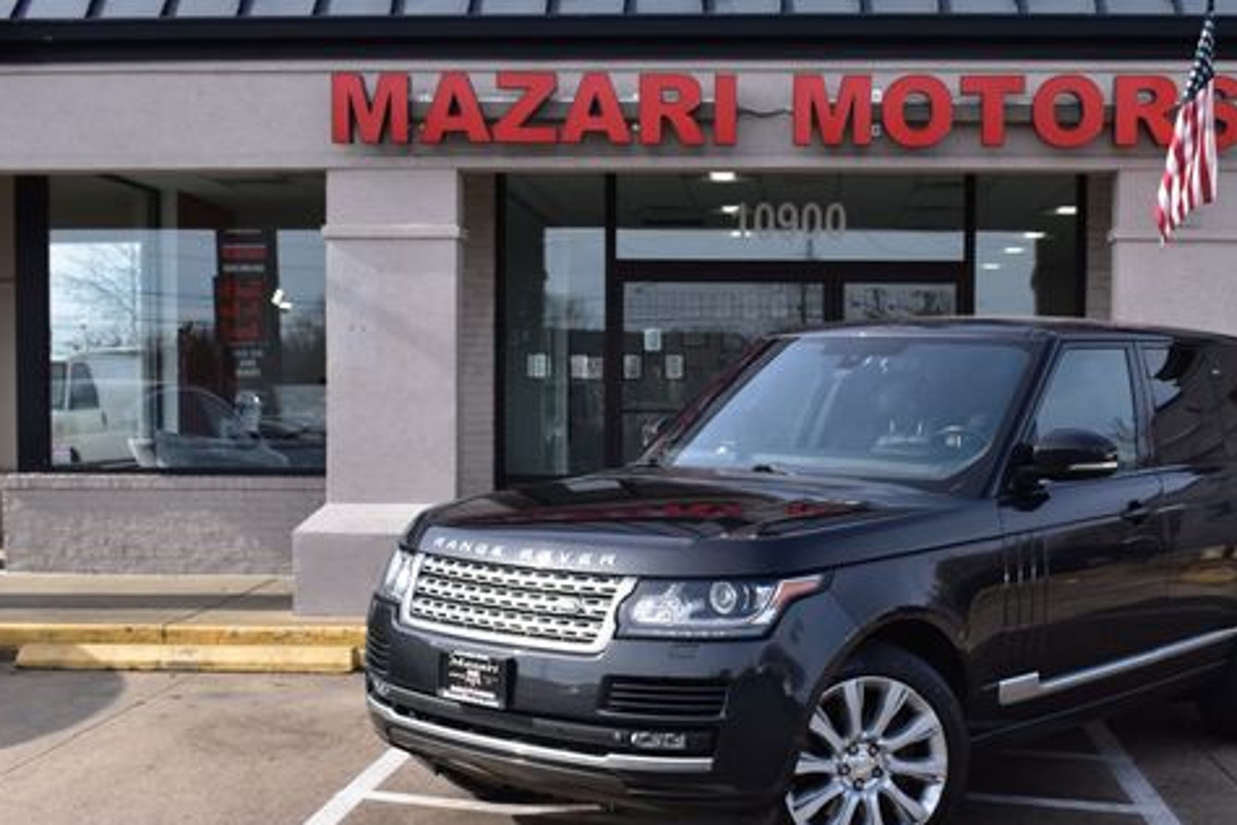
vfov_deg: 24.7
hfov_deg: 36.3
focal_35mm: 55
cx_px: 741
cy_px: 512
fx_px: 1879
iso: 400
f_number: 11
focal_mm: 27
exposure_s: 1/400
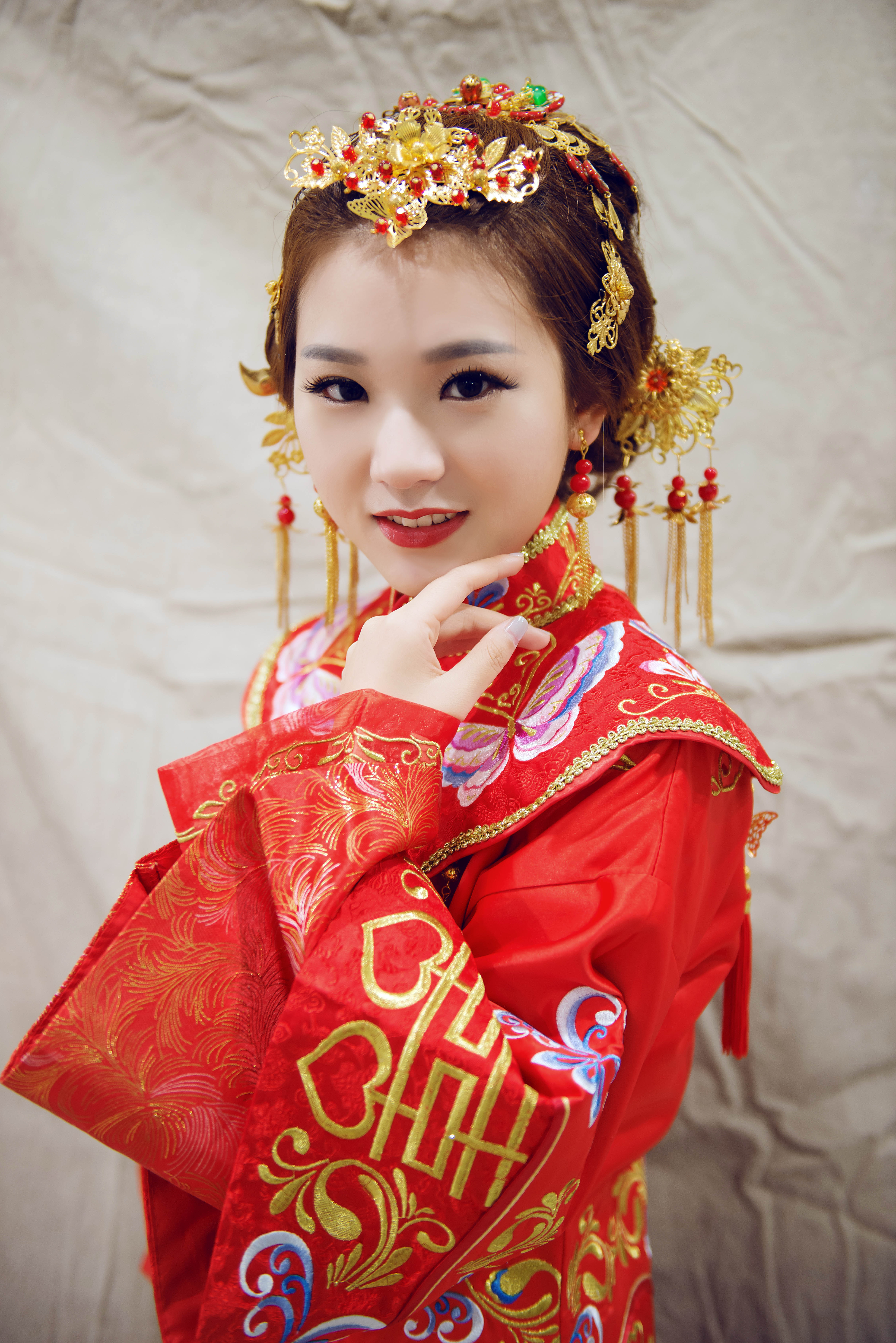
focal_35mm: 44
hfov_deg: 30.5
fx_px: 1641
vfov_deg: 44.5
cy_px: 672
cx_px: 448
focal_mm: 44
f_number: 2.8
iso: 400
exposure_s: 1/80
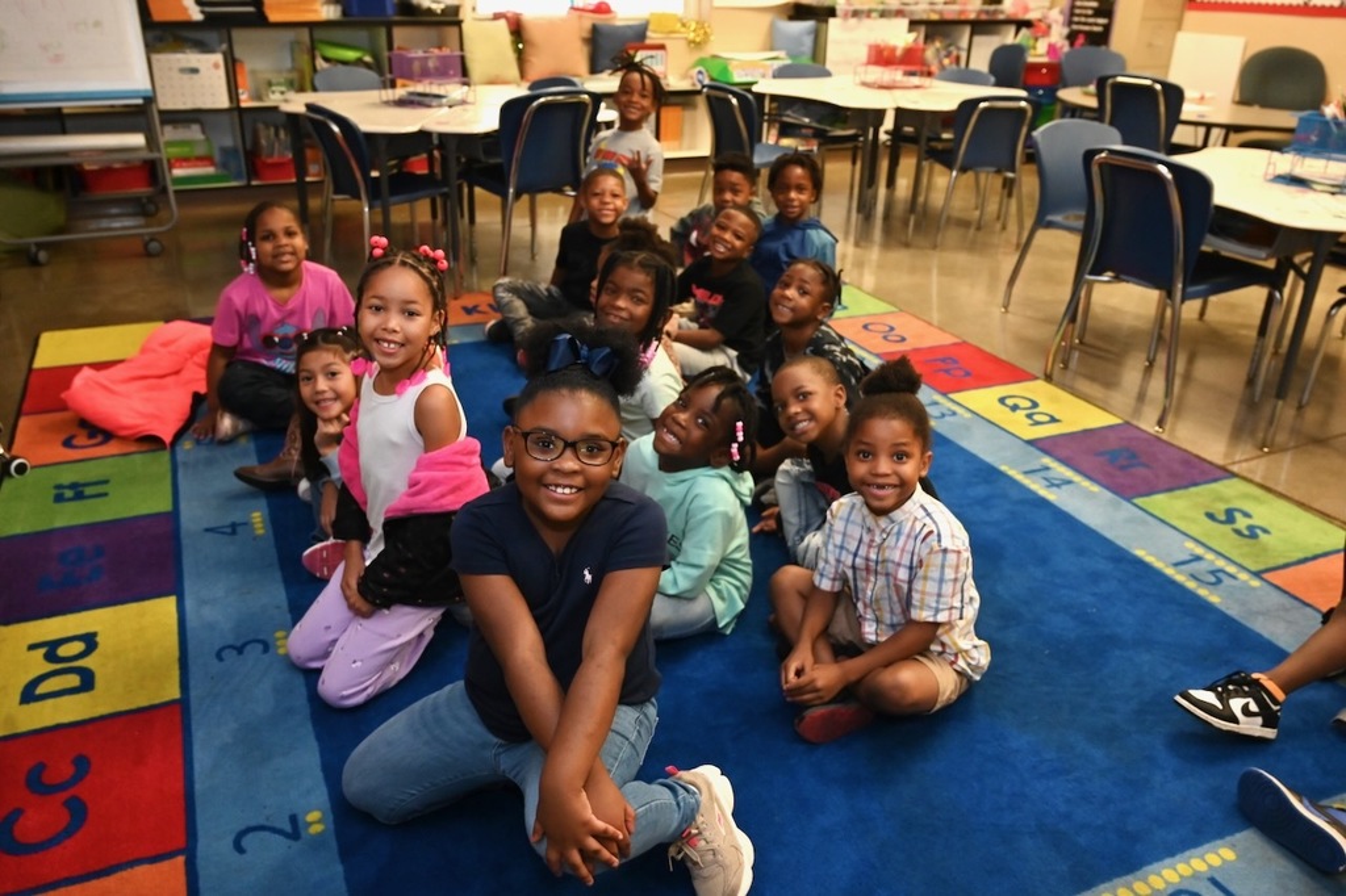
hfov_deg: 63.7
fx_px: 1084
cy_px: 448
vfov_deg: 44.9
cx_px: 673
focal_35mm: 29
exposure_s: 1/200
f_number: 5
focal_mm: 29
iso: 5000
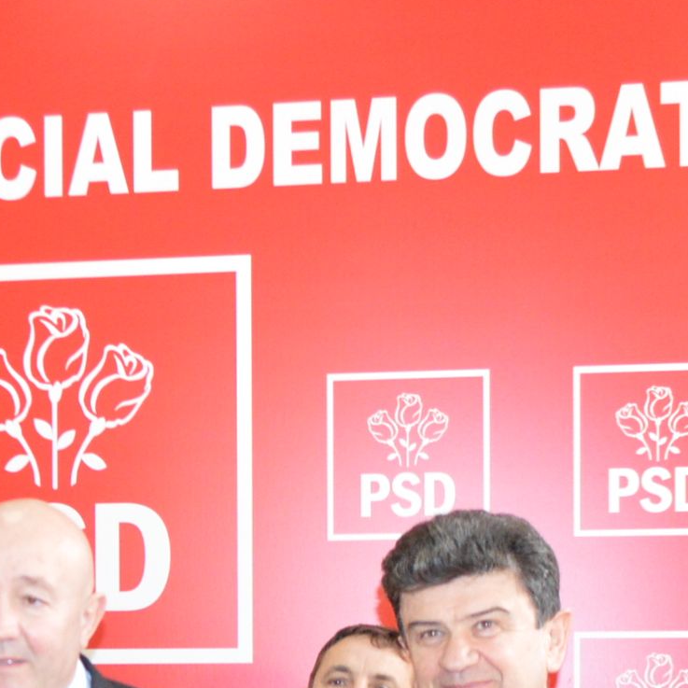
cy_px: 733
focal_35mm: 104
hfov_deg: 16.3
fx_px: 2339
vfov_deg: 16.3
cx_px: -37
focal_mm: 20
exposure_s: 1/60
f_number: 3.8
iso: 2200
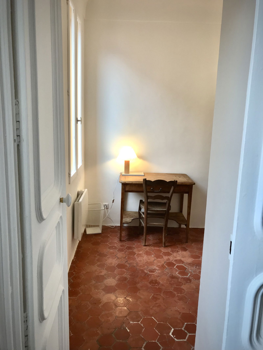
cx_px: 132
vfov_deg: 63.4
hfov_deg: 49.7
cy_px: 175
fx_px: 284
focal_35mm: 28
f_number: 1.8
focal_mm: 3.99
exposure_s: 1/50
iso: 25
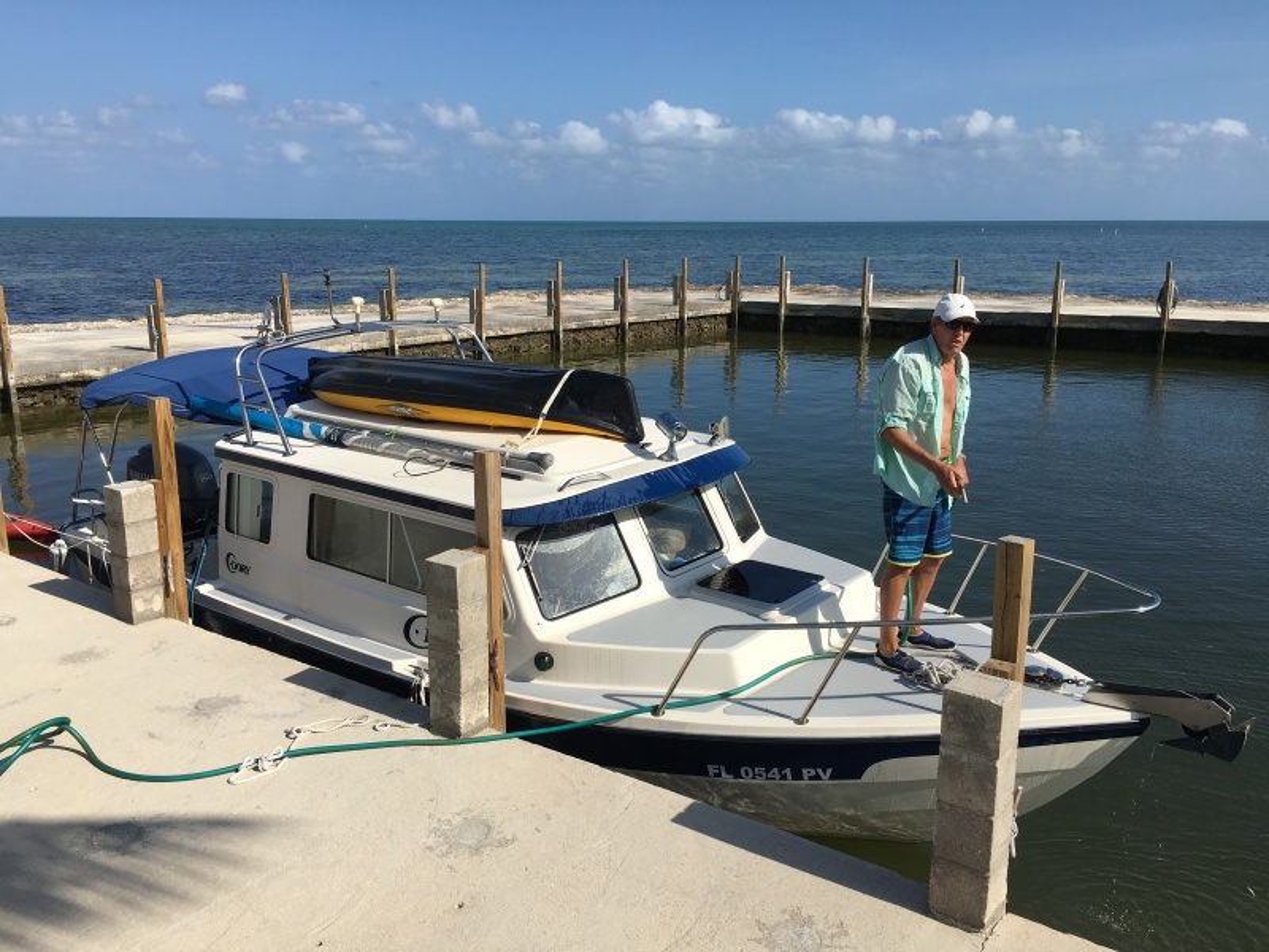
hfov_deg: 61.7
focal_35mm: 29
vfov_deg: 48.2
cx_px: 634
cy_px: 476
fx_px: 1063
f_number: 2.2
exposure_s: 1/2481
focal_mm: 4.15
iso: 25
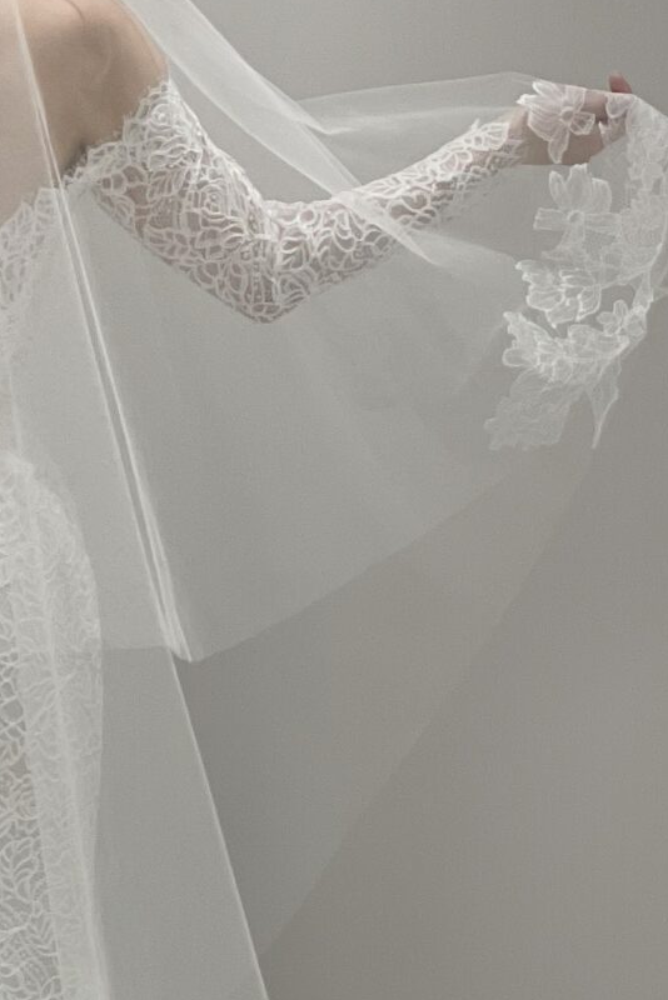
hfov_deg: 7.9
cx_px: -69
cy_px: 1164
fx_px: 4811
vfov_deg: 11.7
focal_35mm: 173
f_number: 2
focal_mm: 6
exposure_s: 1/120
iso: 80
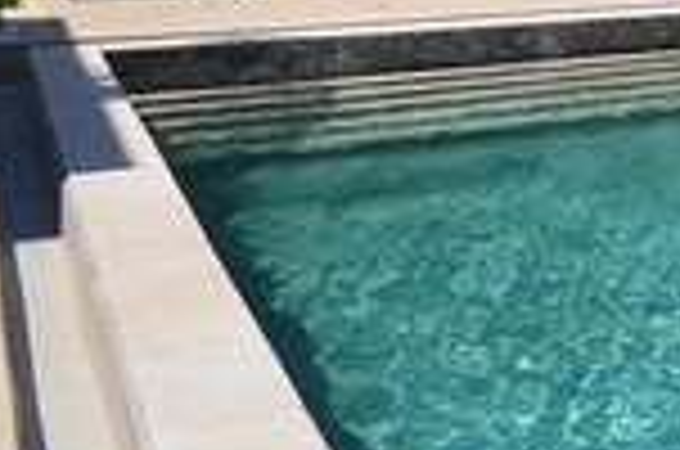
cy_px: -207
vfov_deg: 17.2
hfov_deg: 16.2
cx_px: 1542
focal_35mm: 72
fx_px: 1357
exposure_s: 1/400
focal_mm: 10
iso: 200
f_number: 11
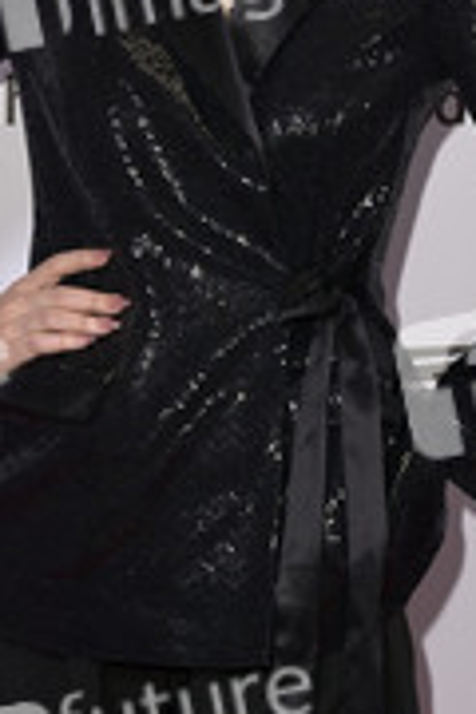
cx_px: 238
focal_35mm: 129
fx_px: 2558
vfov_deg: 15.8
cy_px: 167
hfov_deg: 10.6
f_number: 5.6
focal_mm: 58
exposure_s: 1/250
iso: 640
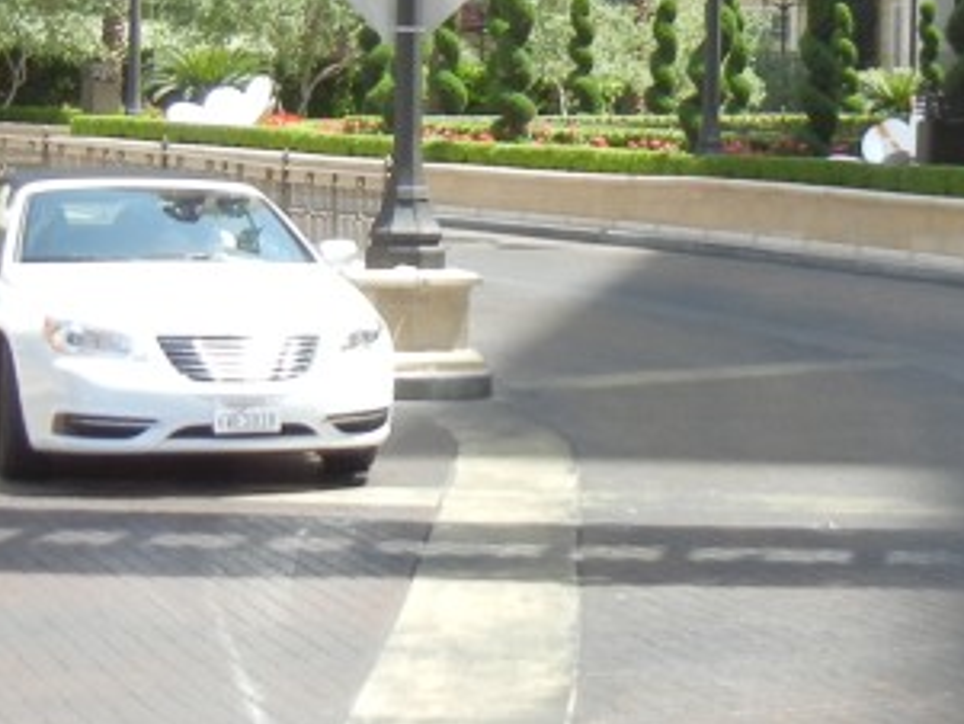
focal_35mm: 102
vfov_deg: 14.4
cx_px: 740
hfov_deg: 19.1
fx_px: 2842
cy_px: 147
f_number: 3.5
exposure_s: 1/363
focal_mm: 5.4
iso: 160
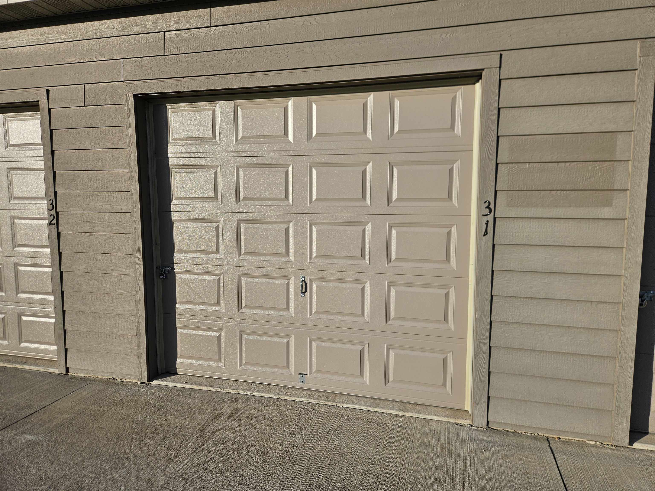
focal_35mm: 23
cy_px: 246
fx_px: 435
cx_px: 328
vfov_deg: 58.9
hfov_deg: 73.9
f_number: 1.8
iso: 25
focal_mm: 5.4
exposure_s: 1/2283
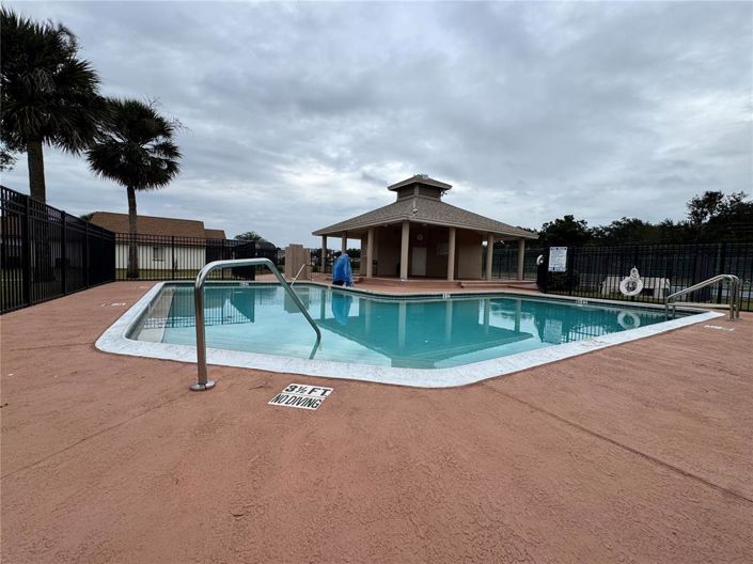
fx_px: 304
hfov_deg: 102.1
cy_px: 282
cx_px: 376
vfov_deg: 85.6
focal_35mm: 14
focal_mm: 2.22
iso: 40
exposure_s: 1/1323
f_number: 2.2
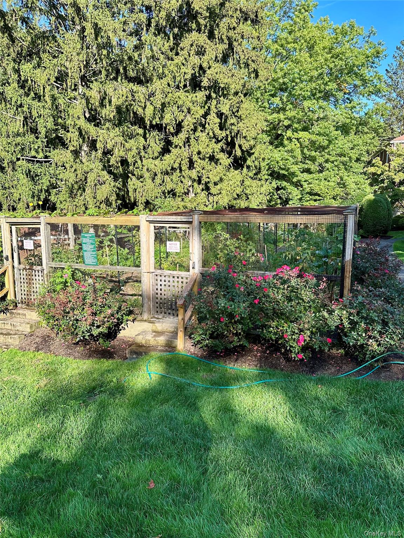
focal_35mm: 24
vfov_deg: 71.6
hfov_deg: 56.8
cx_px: 202
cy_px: 269
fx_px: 373
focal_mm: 6.86
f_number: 1.78
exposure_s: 1/935
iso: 80
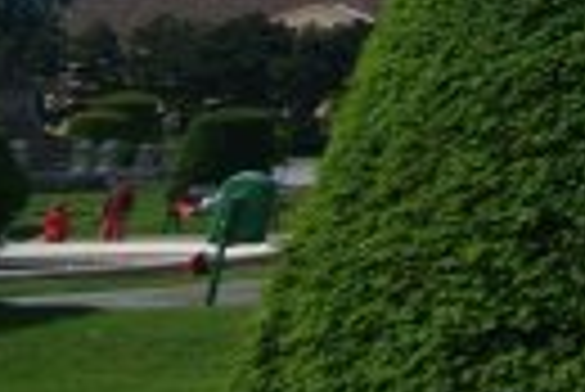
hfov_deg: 12.5
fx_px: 1497
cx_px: 1629
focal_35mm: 92
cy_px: -399
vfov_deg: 12.9
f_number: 6.7
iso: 200
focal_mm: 10
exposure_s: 1/180
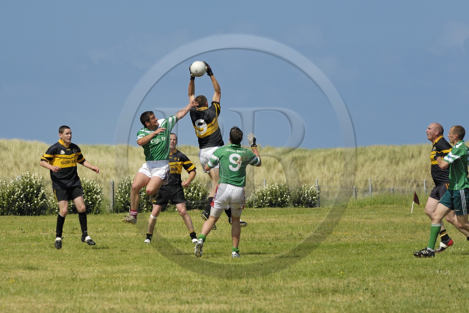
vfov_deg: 4.6
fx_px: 3907
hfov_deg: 6.9
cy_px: 156
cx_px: 234
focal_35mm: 300
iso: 100
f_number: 6.7
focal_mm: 200
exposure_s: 1/640
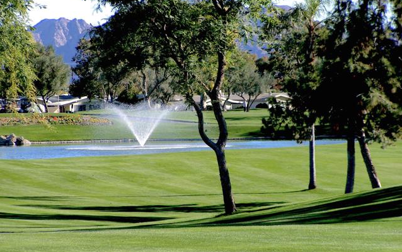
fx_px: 2750
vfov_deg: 5.2
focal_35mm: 251
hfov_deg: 8.4
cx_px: 201
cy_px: 112
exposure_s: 1/320
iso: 50
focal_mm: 36.1
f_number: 4.5
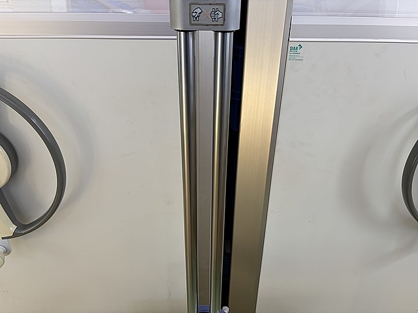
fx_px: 314
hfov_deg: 67.3
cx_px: 209
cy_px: 156
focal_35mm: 26
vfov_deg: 53.1
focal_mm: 5.96
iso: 64
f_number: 1.6
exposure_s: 1/122
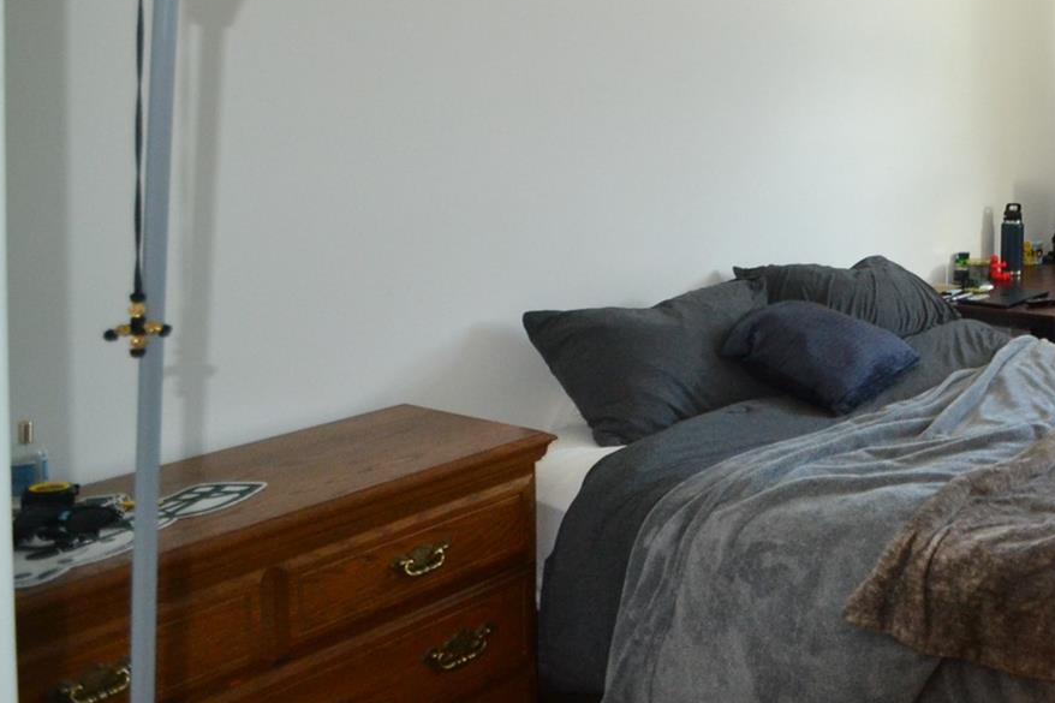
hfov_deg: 42.6
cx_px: 1163
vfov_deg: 36.8
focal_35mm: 35
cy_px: 168
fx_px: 1025
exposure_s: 1/60
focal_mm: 10
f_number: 3.5
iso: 1100
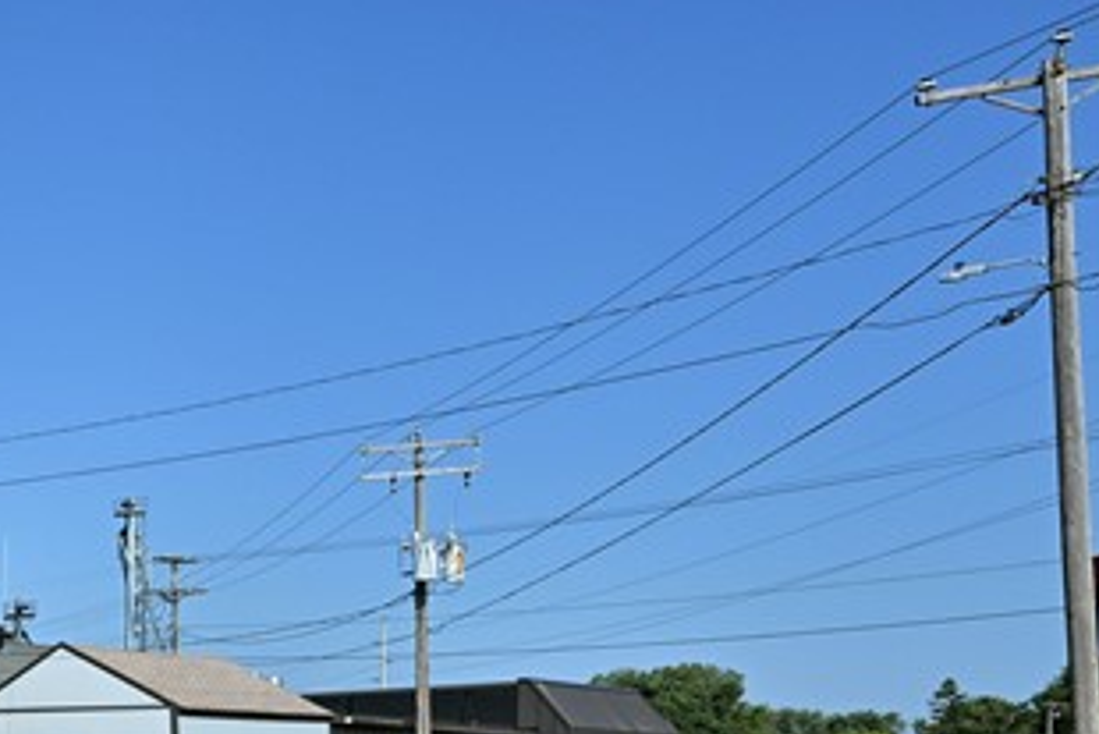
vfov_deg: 22.2
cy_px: 816
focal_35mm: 58
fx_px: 1764
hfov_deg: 22.5
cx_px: -815
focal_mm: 16.5
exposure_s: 1/2000
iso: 250
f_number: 5.6
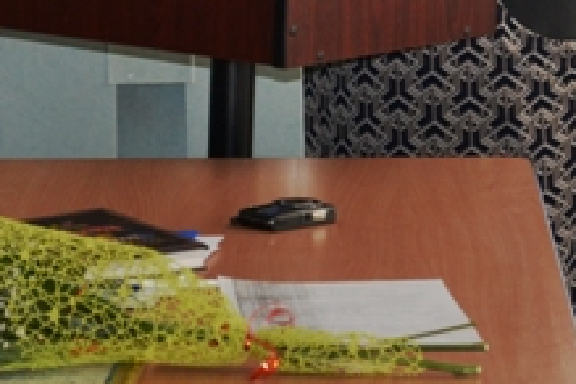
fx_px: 3863
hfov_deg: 8.5
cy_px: -170
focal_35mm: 241
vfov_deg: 5.6
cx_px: 455
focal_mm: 55
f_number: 5.6
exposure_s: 1/100
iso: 800
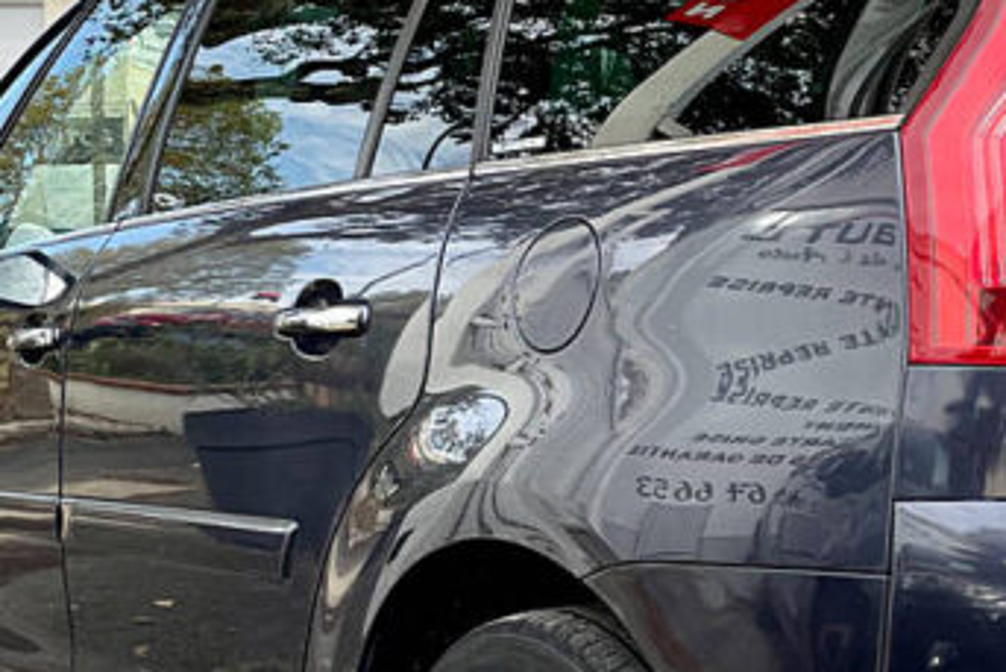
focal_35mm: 63
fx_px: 1761
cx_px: 868
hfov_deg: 30.7
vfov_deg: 21.6
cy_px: 408
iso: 32
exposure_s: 1/518
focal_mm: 4.2
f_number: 1.6
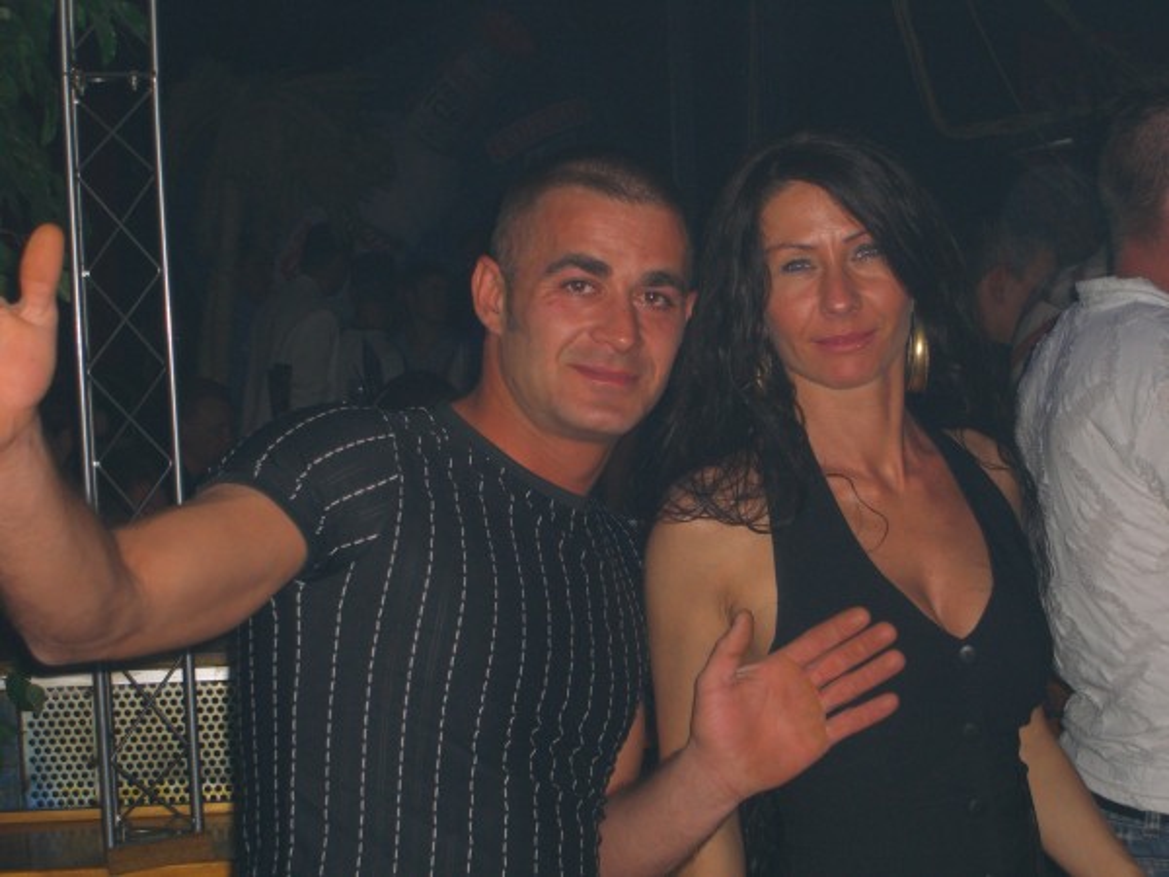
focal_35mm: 80
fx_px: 2702
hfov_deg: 24.4
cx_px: 584
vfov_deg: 18.4
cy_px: 438
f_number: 4.4
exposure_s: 1/60
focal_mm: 16.6
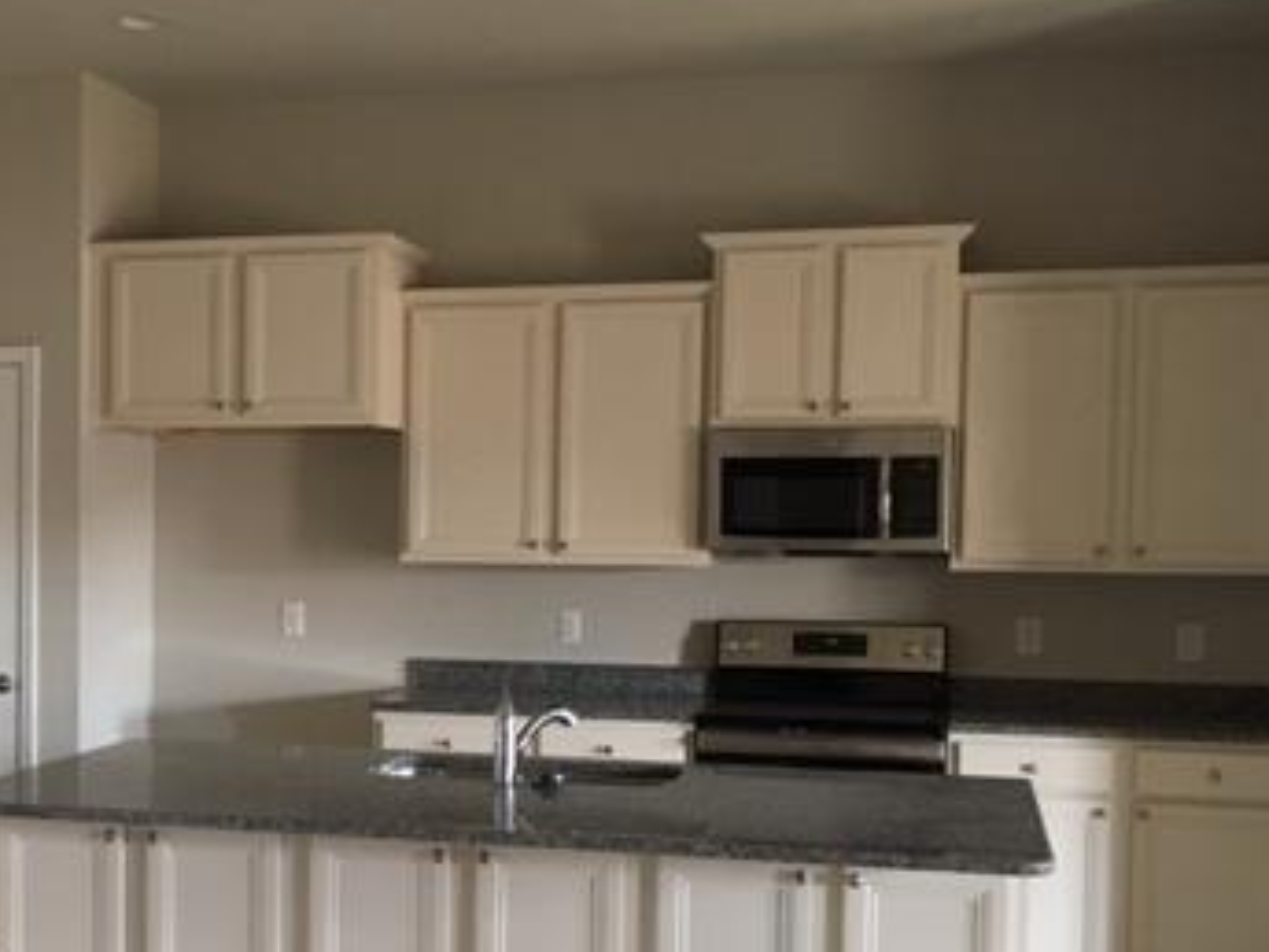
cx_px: 336
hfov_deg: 34.9
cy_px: 598
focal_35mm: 54
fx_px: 1980
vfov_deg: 26.9
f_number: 2.2
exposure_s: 1/30
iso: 160
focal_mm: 4.15
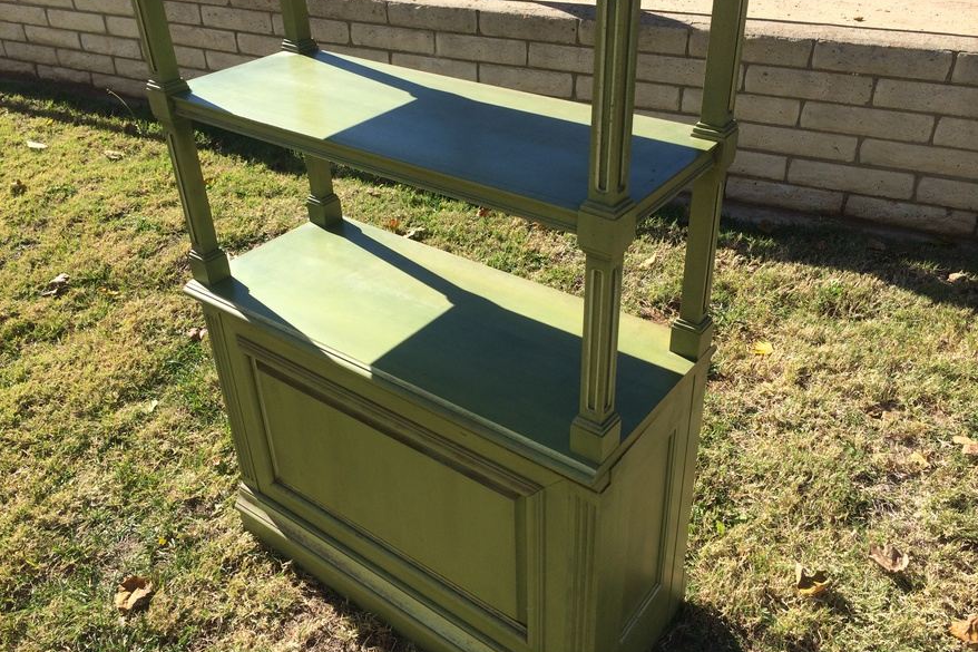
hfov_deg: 58.7
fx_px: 869
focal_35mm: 32
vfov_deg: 41.1
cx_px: 482
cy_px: 307
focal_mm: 4.12
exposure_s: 1/1325
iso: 32
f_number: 2.2
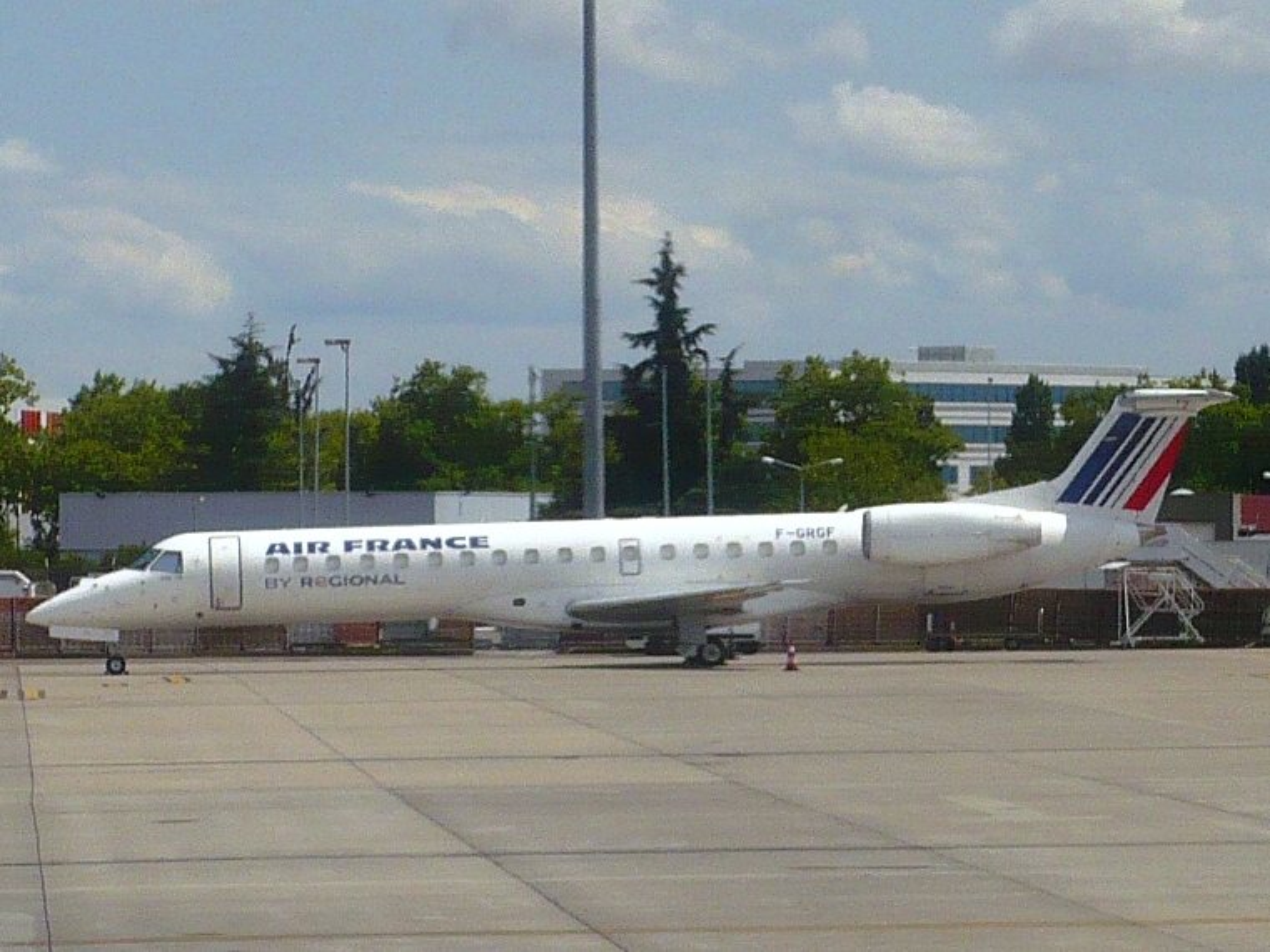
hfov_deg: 13.7
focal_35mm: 144
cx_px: 635
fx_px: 5284
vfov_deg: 10.3
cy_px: 476
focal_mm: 17.4
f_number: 5
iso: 100
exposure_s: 1/800
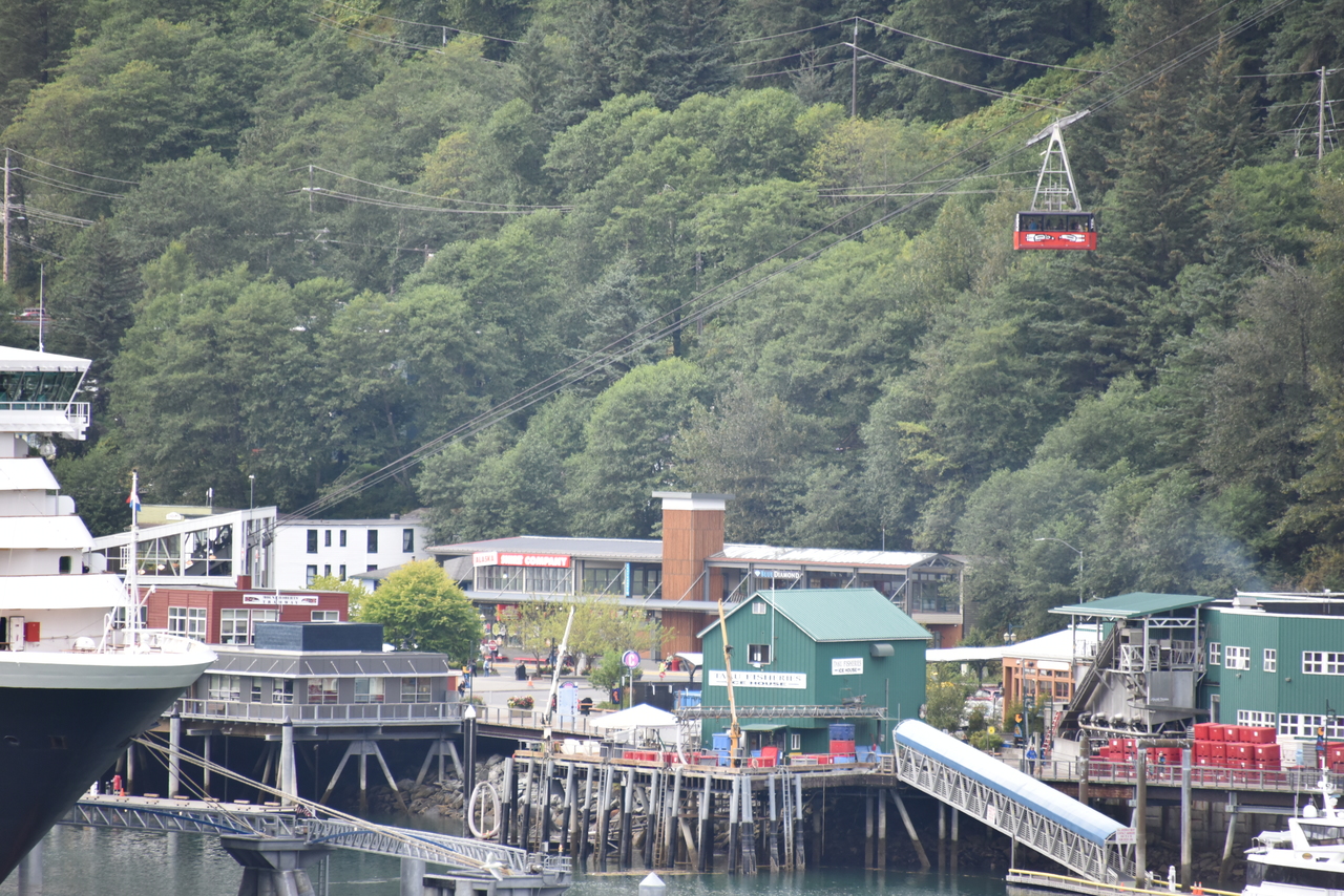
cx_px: 672
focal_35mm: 300
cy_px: 448
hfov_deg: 6.9
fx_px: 11202
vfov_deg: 4.6
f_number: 5.6
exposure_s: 1/640
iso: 1400
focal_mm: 300
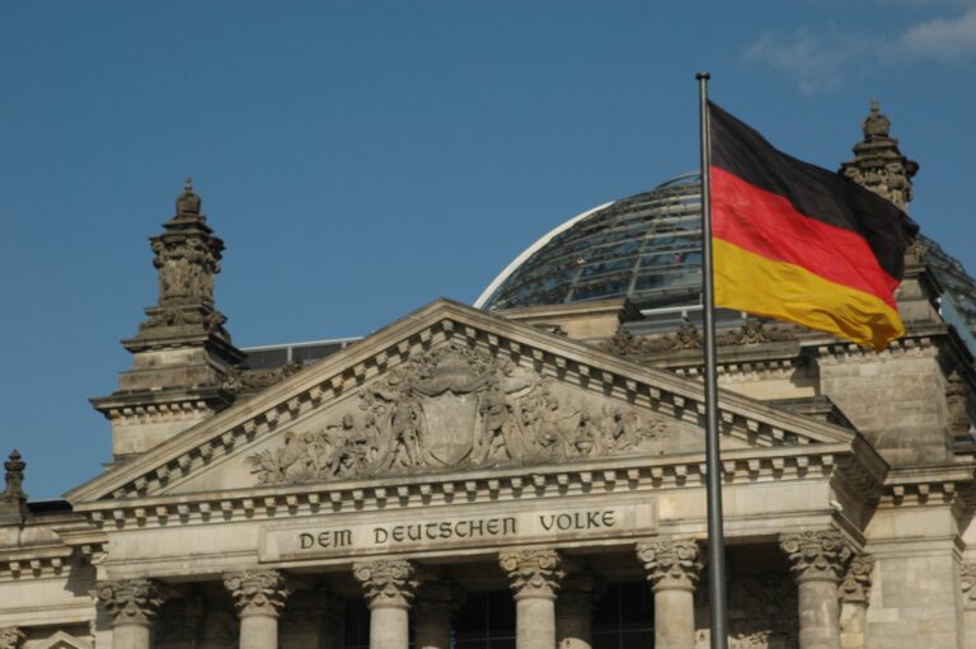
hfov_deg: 19.5
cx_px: 488
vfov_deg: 13.0
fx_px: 2845
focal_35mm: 105
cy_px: 324
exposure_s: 1/1000
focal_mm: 70
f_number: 7.1
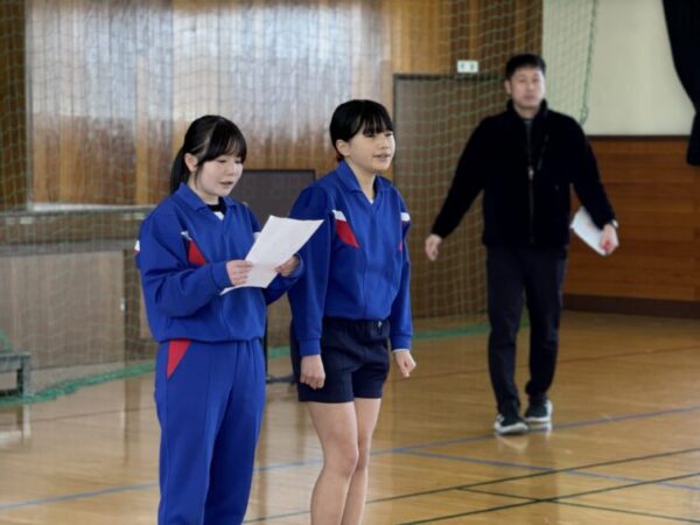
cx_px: 350
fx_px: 2427
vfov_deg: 12.3
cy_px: 262
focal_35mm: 120
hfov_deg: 16.4
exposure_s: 1/120
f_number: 2.8
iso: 200
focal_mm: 15.66
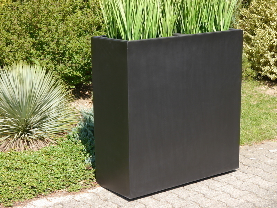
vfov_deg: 17.6
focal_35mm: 84
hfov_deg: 23.3
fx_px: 672
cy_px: 104
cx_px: 138
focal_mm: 42
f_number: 6.3
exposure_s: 1/200
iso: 160
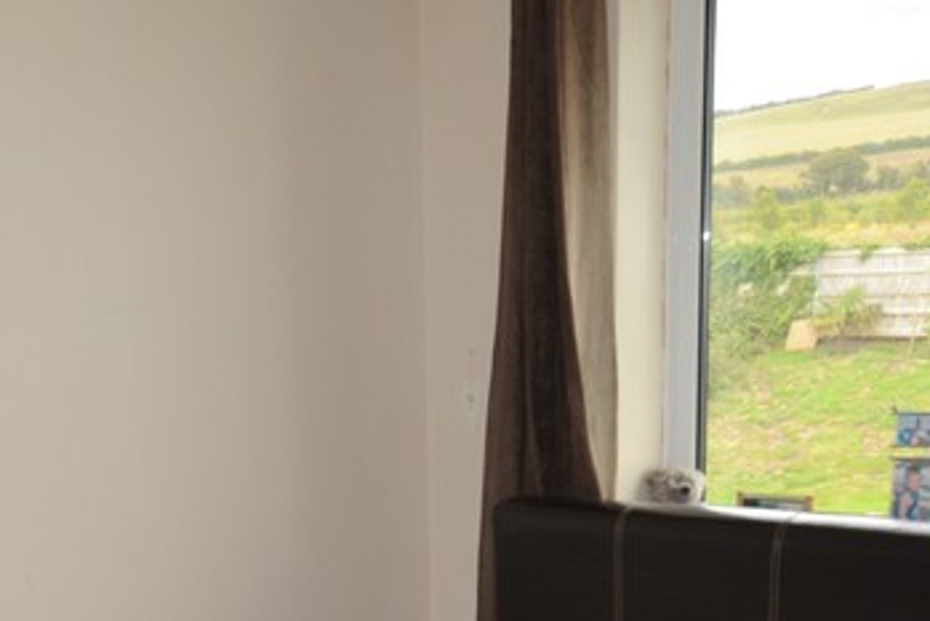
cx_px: 554
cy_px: 522
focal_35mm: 44
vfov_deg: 29.6
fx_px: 1137
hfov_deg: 44.3
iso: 200
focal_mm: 10
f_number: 5.6
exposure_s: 1/125
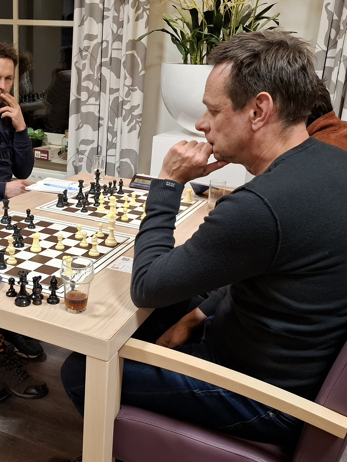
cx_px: 83
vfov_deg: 48.9
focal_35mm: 38
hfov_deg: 36.8
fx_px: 508
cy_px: 214
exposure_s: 1/50
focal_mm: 5.54
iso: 320
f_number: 1.8
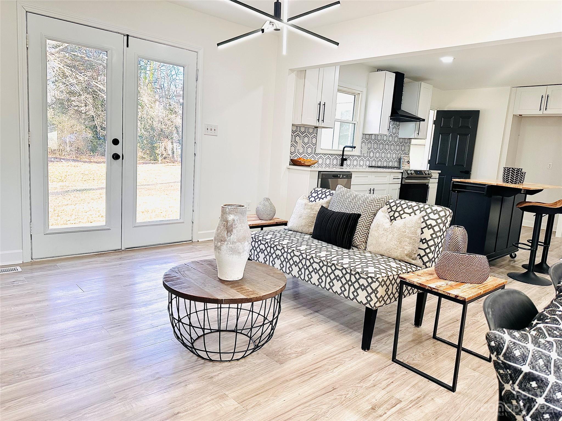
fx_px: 390
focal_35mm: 24
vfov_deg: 56.8
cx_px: 281
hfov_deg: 71.6
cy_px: 210
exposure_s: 1/160
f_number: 1.78
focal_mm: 6.86
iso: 80
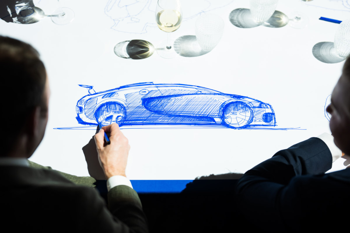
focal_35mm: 50
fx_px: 486
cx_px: 175
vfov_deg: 27.0
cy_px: 116
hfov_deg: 39.6
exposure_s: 1/100
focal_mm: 50
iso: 400
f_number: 2
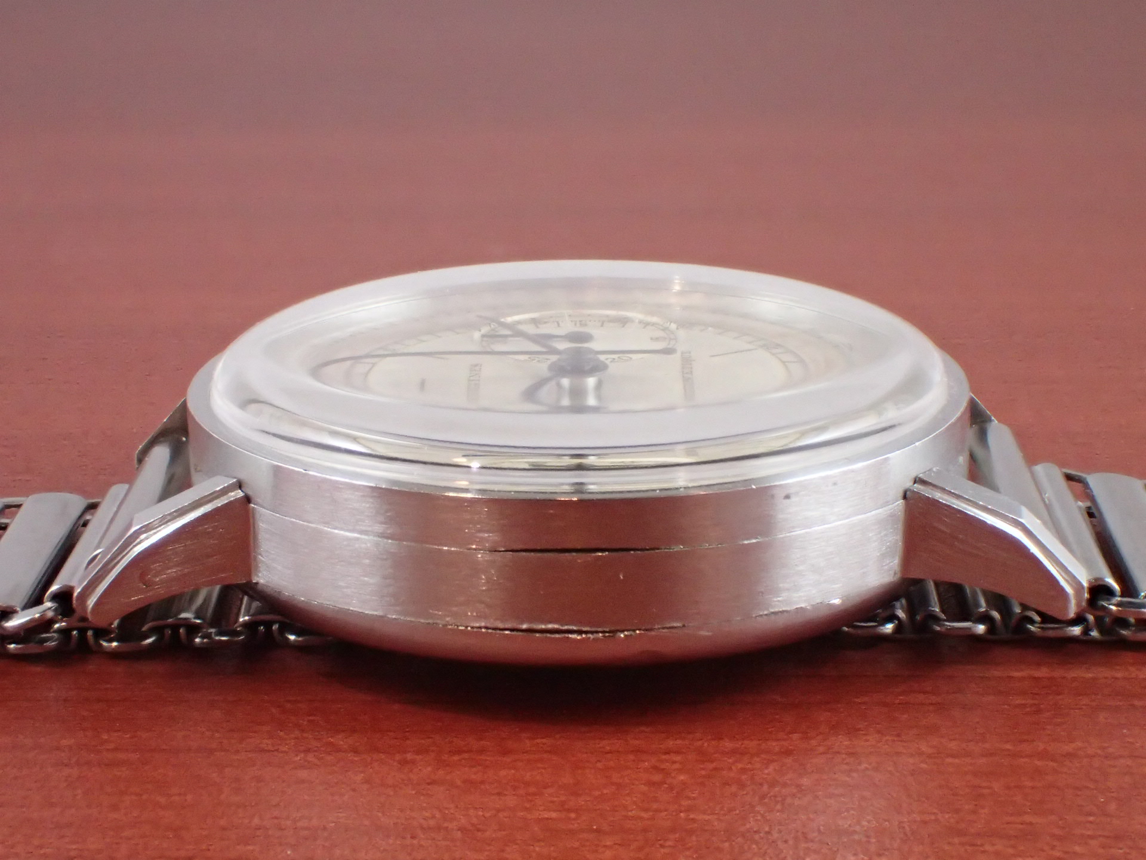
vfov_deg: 19.9
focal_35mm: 74
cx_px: 573
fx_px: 2450
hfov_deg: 26.3
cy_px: 430
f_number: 5.6
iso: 1250
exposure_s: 1/80
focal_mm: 13.47
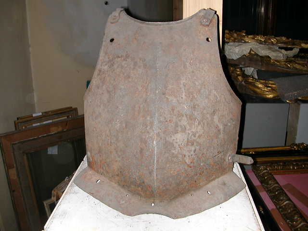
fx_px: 329
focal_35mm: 37
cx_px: 154
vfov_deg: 38.7
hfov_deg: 50.1
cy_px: 116
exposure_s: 1/59.9
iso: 100
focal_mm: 5.6
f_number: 2.7
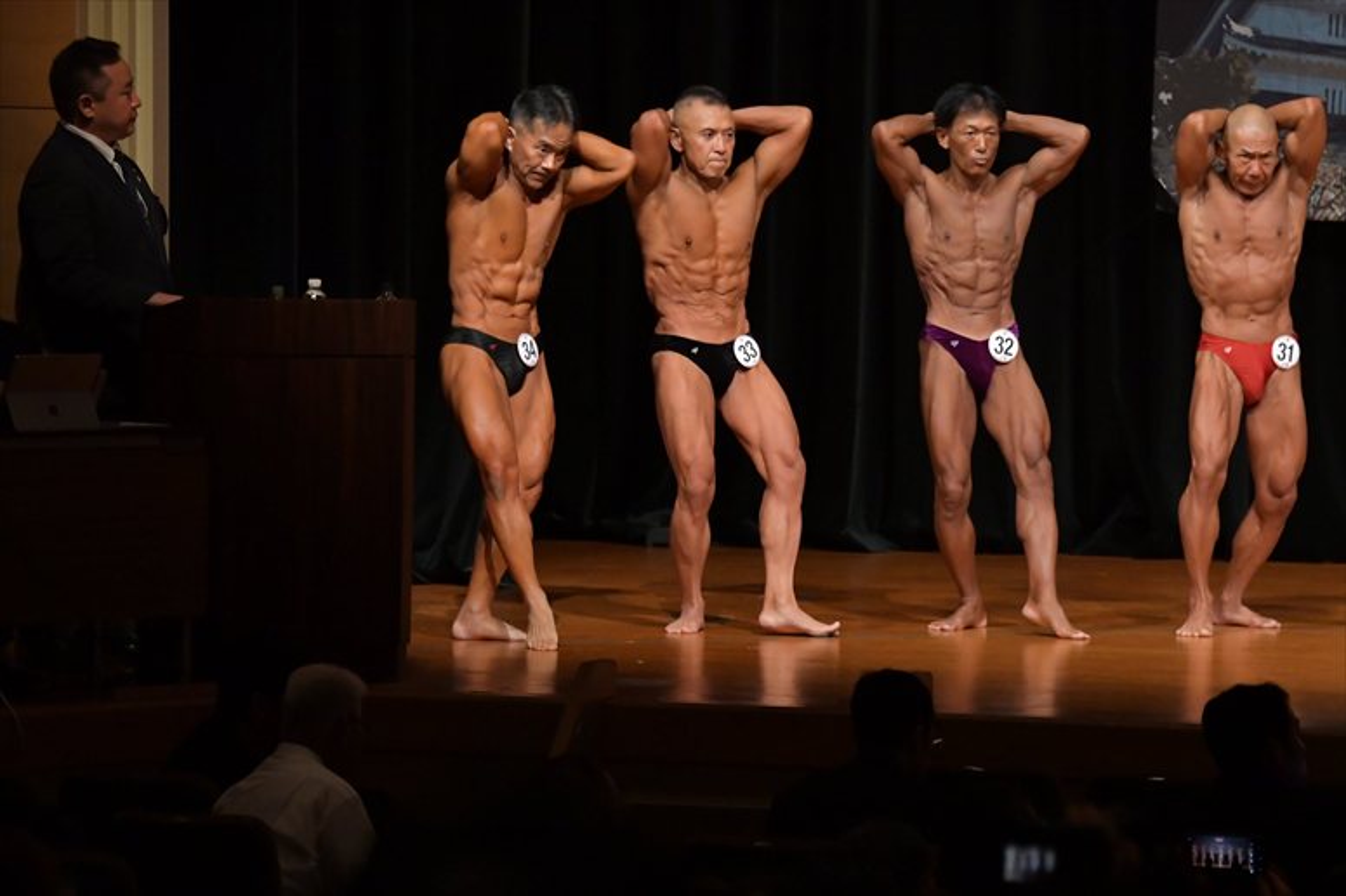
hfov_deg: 9.5
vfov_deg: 6.3
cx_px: 673
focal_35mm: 217
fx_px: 8110
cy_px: 448
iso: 5000
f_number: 5.6
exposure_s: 1/400
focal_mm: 145
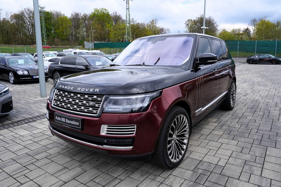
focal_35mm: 25
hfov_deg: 71.5
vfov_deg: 51.3
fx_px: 195
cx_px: 140
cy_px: 94
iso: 100
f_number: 8
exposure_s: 1/200
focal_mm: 25
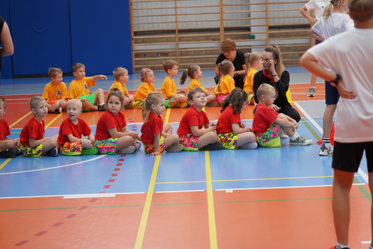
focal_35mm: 107
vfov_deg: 12.8
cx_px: 186
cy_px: 123
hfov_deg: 19.1
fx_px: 1109
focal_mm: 105
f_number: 4
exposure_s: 1/160
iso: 250
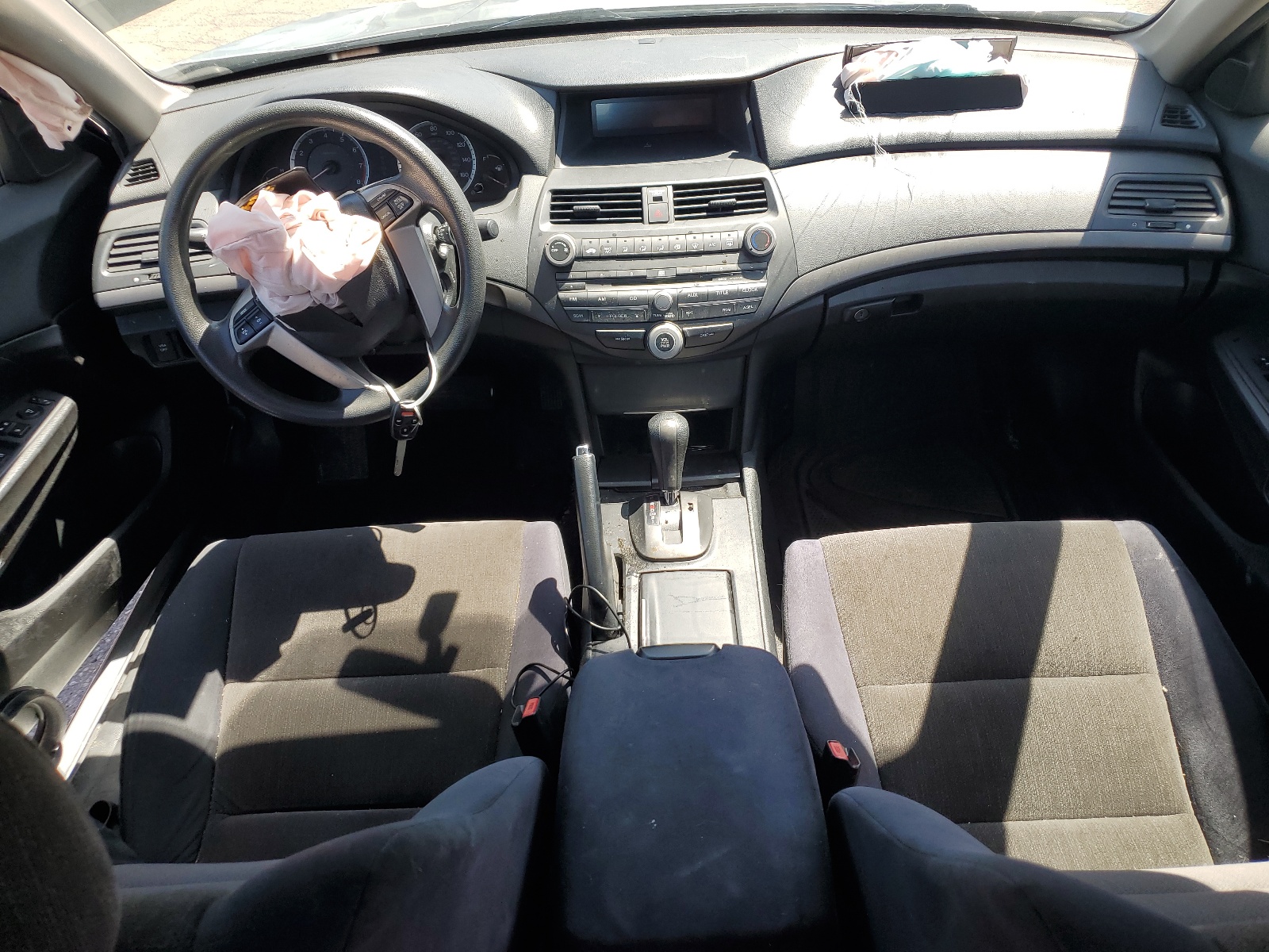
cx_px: 634
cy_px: 476
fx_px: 953
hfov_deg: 67.3
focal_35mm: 26
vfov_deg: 53.1
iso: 50
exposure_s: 1/476
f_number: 1.5
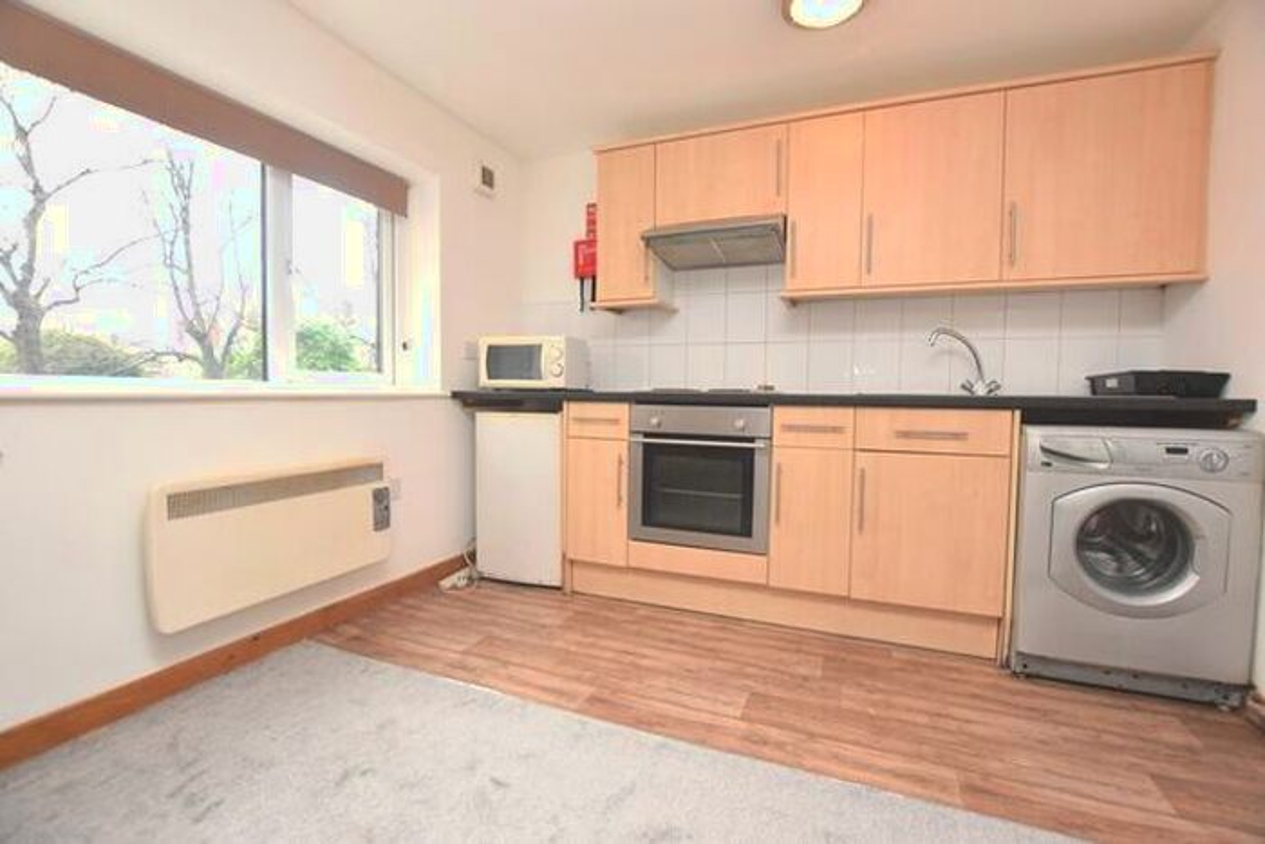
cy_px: 422
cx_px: 632
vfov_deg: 77.4
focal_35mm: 15
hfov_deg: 100.4
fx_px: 527
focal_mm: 10
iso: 800
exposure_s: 1/100
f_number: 5
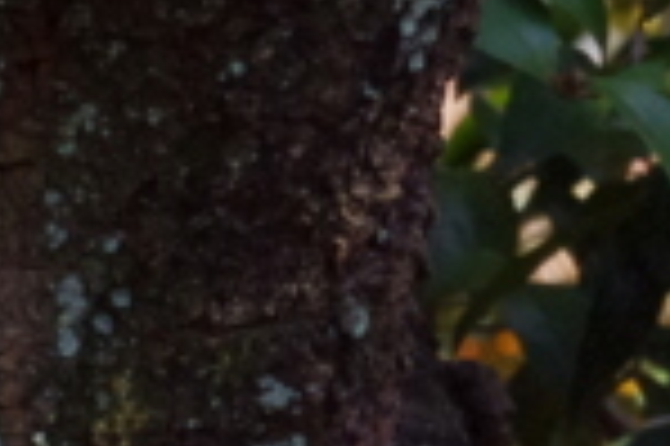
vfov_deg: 2.4
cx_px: 2136
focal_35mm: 564
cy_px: -653
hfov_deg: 3.6
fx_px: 10485
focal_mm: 55
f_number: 11
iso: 800
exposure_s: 1/200
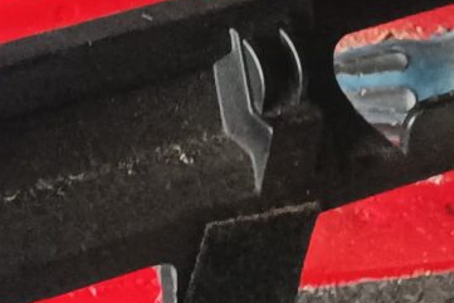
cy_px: -698
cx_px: -459
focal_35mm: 177
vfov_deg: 6.8
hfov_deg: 10.6
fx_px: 2233
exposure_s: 1/25
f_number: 1.88
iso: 619
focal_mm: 5.59
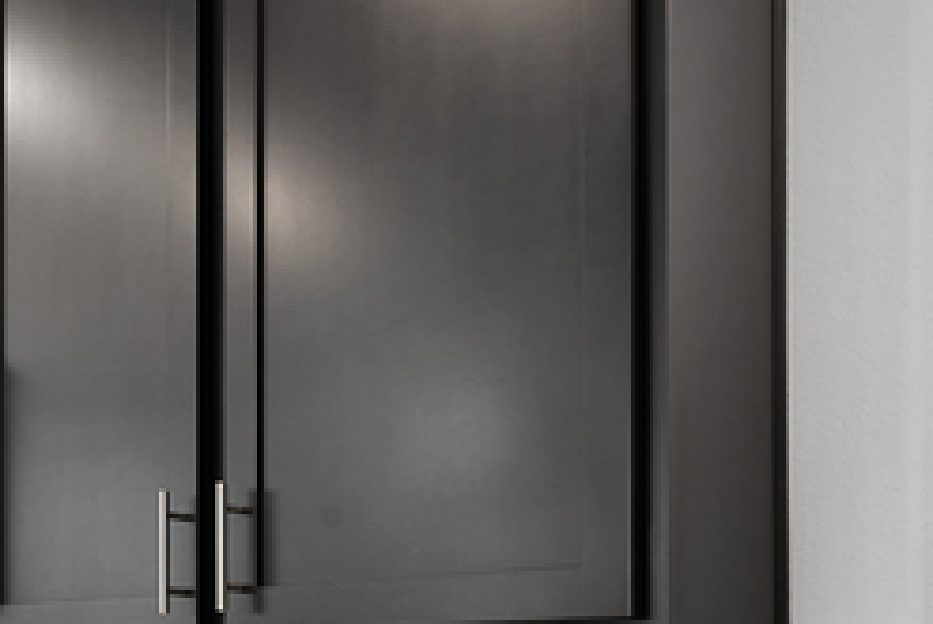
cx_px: 487
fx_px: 1141
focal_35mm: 44
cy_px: 675
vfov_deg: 28.0
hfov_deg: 44.5
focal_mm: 17
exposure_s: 1/4
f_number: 9
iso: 100
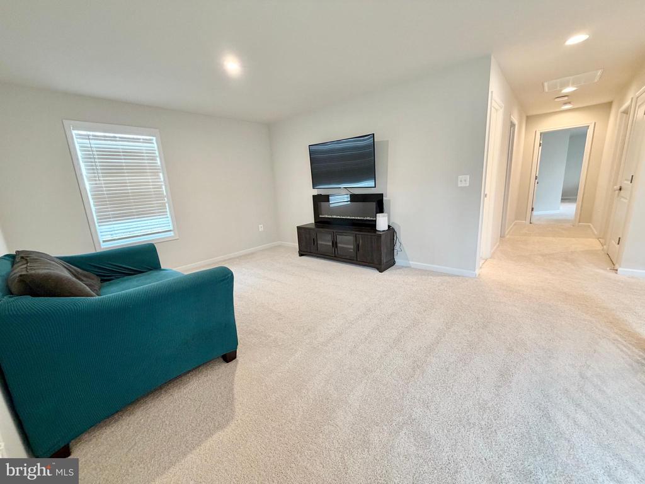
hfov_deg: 102.1
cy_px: 242
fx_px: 261
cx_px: 322
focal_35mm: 14
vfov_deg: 85.7
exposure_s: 1/60
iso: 320
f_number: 2.2
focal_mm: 2.22
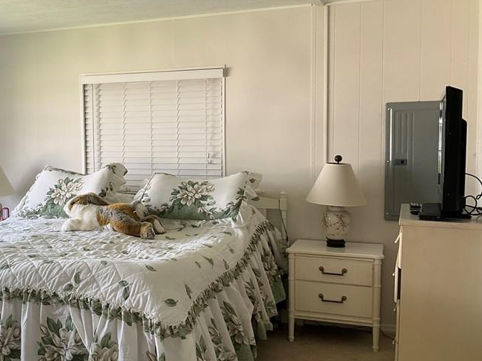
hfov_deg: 40.2
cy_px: 183
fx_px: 640
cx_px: 128
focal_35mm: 46
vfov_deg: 31.5
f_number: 1.8
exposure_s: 1/122
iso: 50
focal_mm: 3
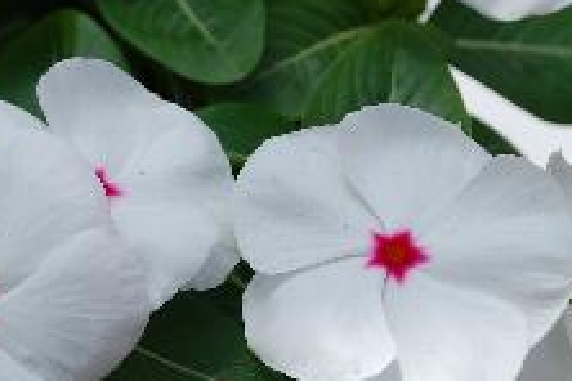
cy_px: 335
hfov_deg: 16.7
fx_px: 1937
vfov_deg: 11.2
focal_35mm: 122
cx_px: 111
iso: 100
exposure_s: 1/200
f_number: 8
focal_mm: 45
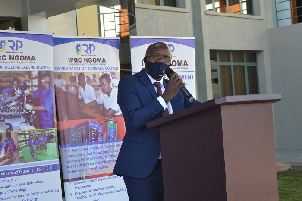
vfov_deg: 18.9
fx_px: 604
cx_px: 151
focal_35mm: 72
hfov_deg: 28.1
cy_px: 100
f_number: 5.6
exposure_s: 1/125
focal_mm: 48
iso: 160
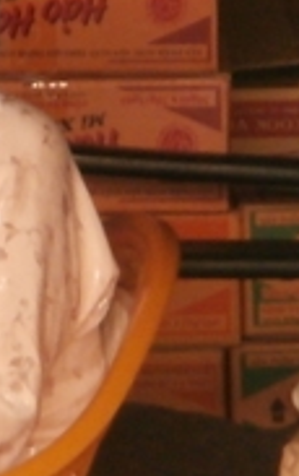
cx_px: -130
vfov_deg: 2.5
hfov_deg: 1.6
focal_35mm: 833
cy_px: 120
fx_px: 10818
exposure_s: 1/60
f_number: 5.8
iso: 500
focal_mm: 42
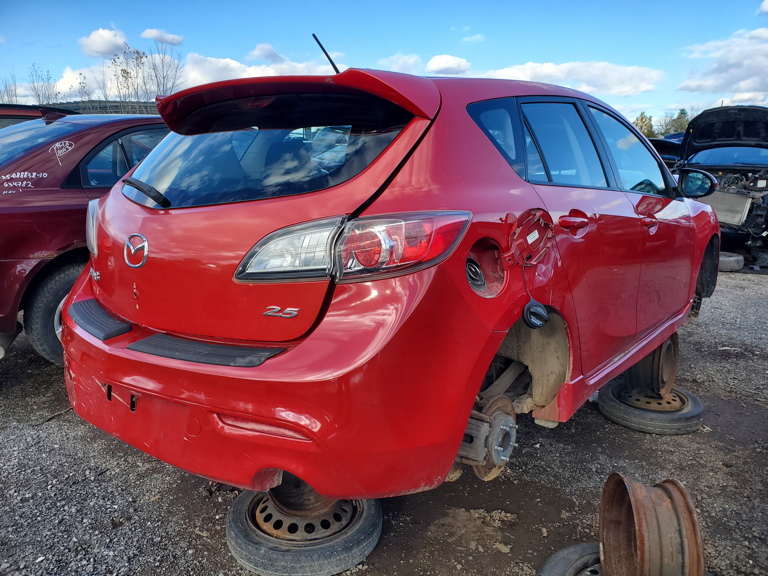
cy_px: 288
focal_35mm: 26
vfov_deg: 53.1
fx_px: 577
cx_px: 384
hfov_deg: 67.3
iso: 50
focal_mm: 4.3
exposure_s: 1/591
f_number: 2.4
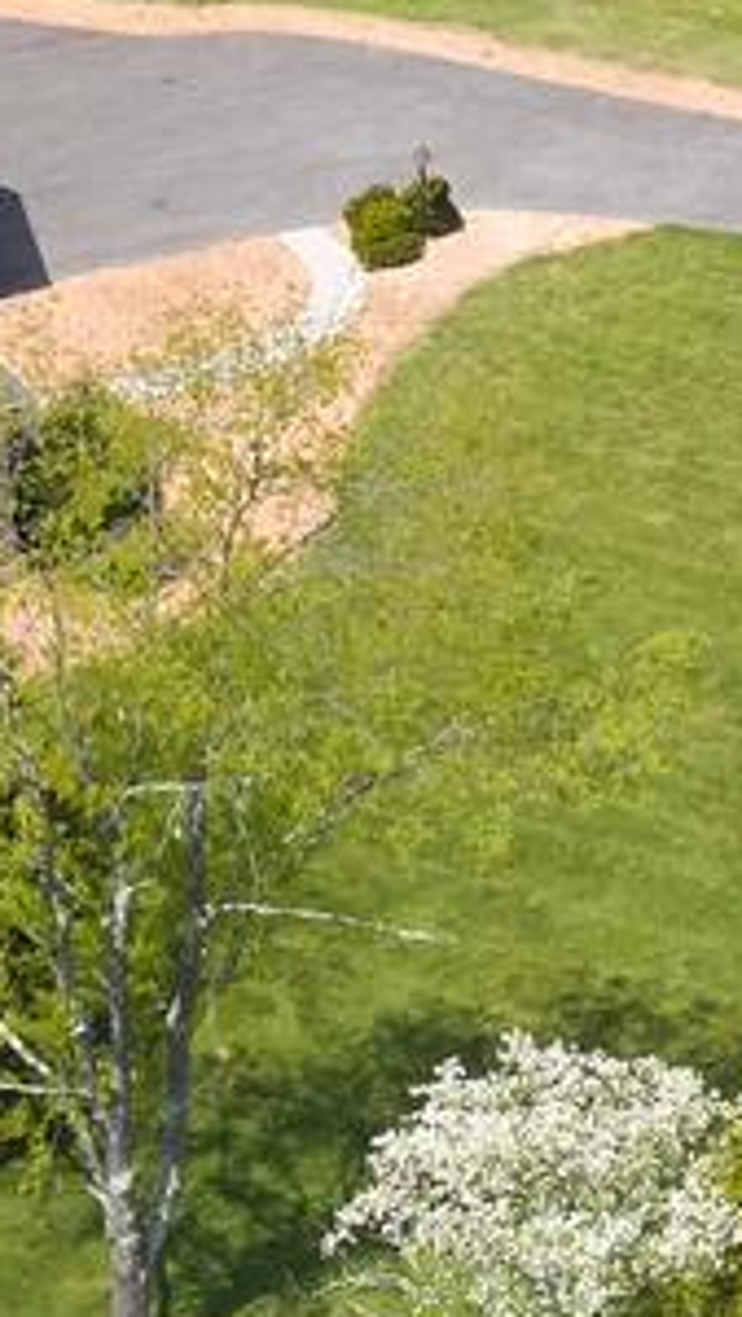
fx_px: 6988
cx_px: 1005
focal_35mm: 200
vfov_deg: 10.4
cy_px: -658
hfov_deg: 6.0
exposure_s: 1/80
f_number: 5.6
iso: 100
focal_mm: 10.26
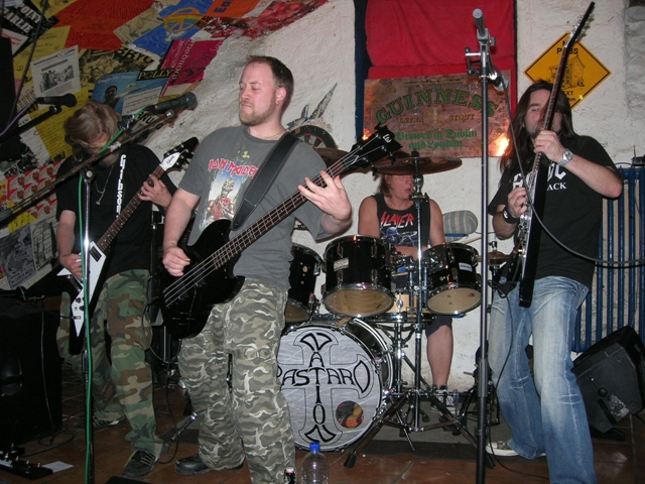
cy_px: 242
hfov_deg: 49.0
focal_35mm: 38
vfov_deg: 37.7
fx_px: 708
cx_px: 322
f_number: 2.8
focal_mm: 7.8
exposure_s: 1/60.1
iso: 94
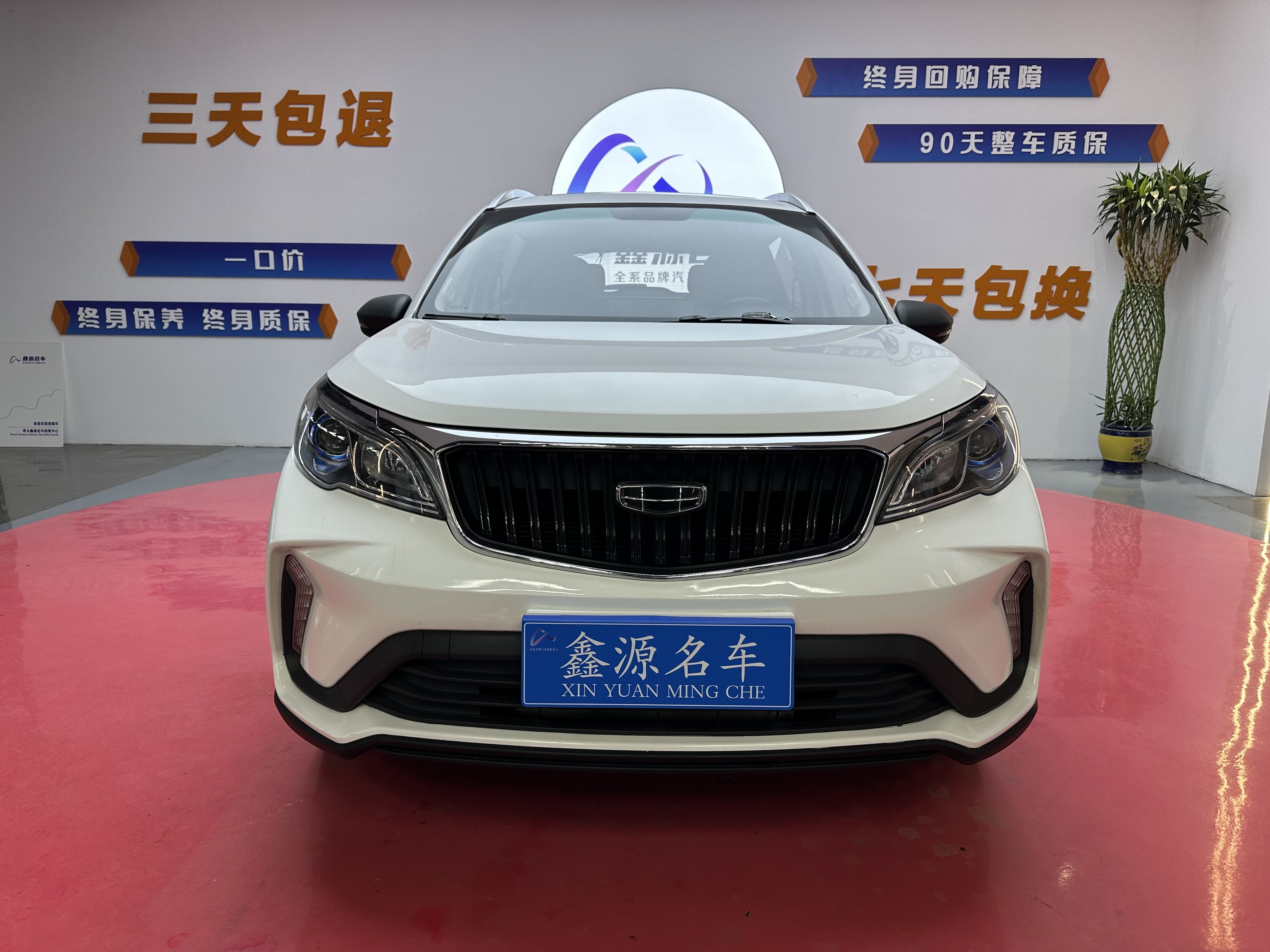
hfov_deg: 71.6
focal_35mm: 24
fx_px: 881
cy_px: 476
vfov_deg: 56.8
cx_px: 635
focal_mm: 6.86
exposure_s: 1/137
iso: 64
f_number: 1.78
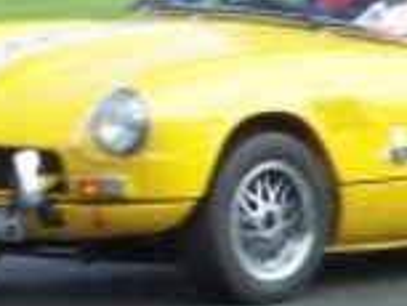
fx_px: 18650
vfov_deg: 0.9
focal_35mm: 1585
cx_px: 27
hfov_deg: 1.3
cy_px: 165
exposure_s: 1/250
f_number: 4
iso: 100
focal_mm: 63
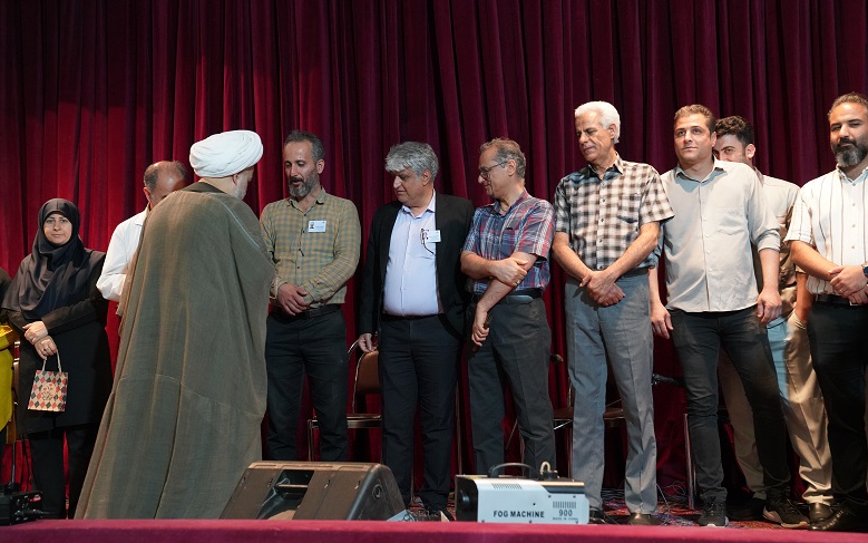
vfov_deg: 25.8
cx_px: 429
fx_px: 1183
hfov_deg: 40.3
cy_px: 269
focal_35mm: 50
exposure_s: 1/160
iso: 5000
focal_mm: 48
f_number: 4
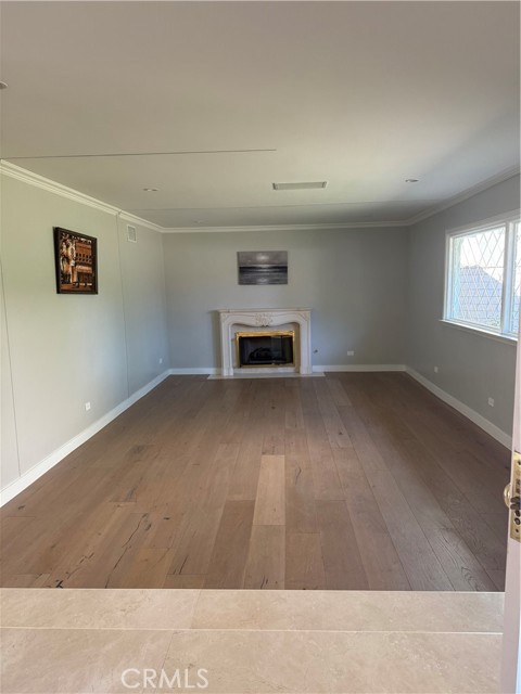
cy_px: 347
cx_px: 260
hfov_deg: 56.8
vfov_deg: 71.6
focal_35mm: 24
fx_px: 482
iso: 200
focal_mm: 6.76
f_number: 1.78
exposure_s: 1/121
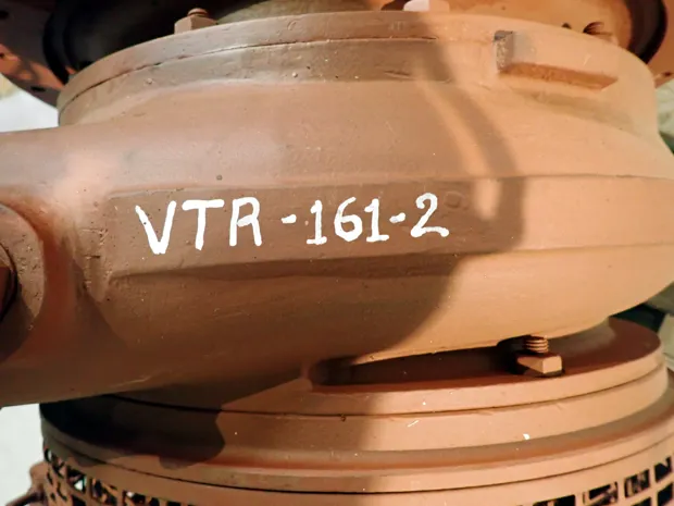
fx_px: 487
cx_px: 337
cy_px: 253
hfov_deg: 69.4
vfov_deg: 54.9
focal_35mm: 25
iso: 800
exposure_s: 1/25
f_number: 2
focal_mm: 4.5
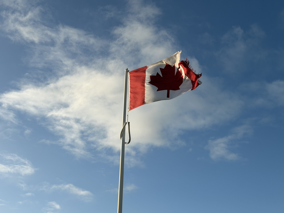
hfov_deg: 39.7
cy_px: 106
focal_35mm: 48
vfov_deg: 30.3
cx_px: 142
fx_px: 394
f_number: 1.78
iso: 64
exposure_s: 1/5587
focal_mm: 6.76
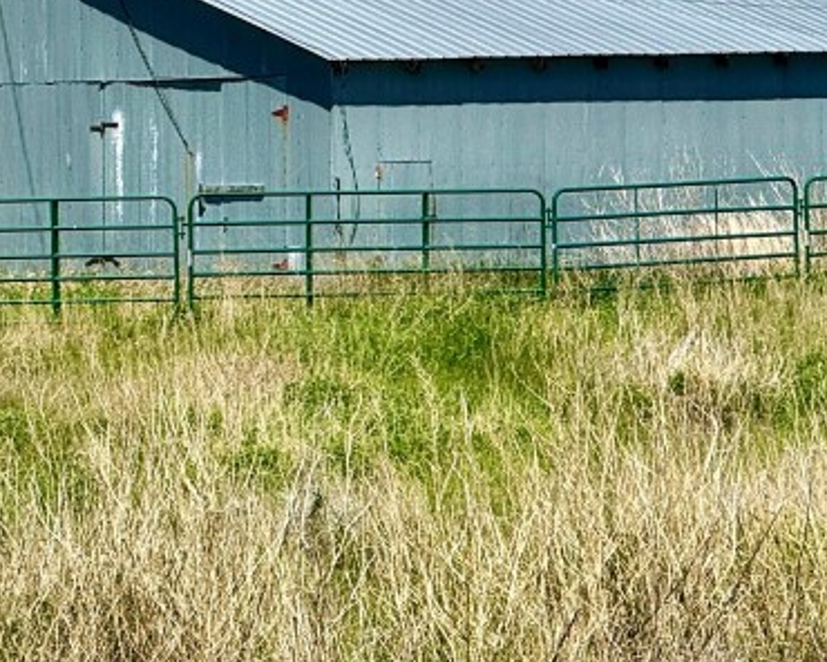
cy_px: 362
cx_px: 554
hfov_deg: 6.0
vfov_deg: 4.8
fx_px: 7930
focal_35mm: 324
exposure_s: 1/2146
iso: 50
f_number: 2.8
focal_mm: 15.66
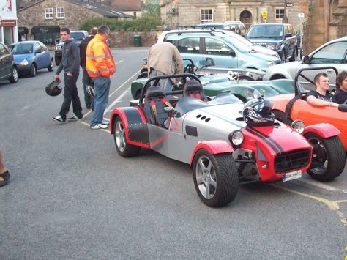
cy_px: 111
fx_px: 501
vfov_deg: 29.0
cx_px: 234
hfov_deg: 37.8
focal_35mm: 50
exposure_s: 1/55.8
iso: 160
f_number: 2.8
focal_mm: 6.2
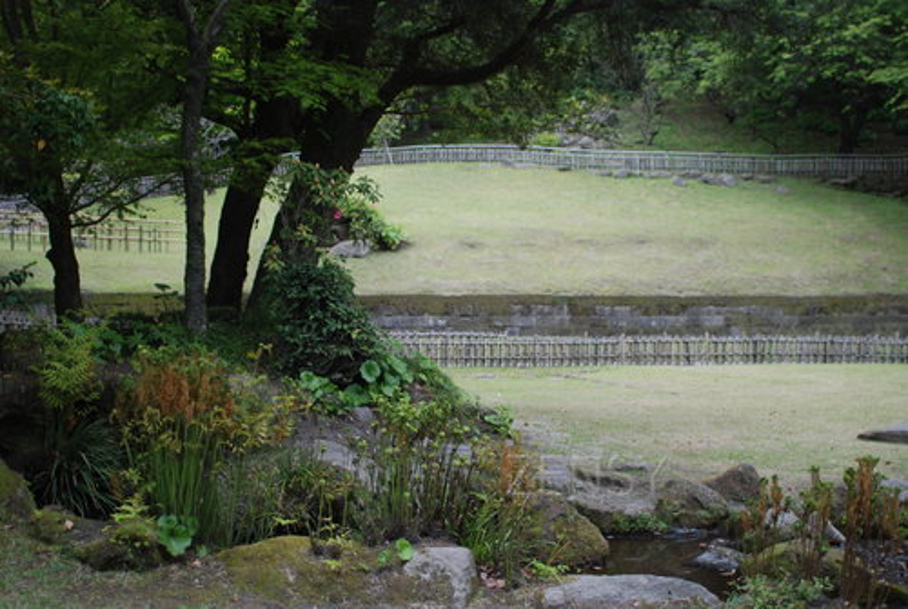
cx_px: 454
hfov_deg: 53.1
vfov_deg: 37.0
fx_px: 909
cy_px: 304
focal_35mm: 36
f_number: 1.8
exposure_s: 1/500
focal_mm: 24
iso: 160
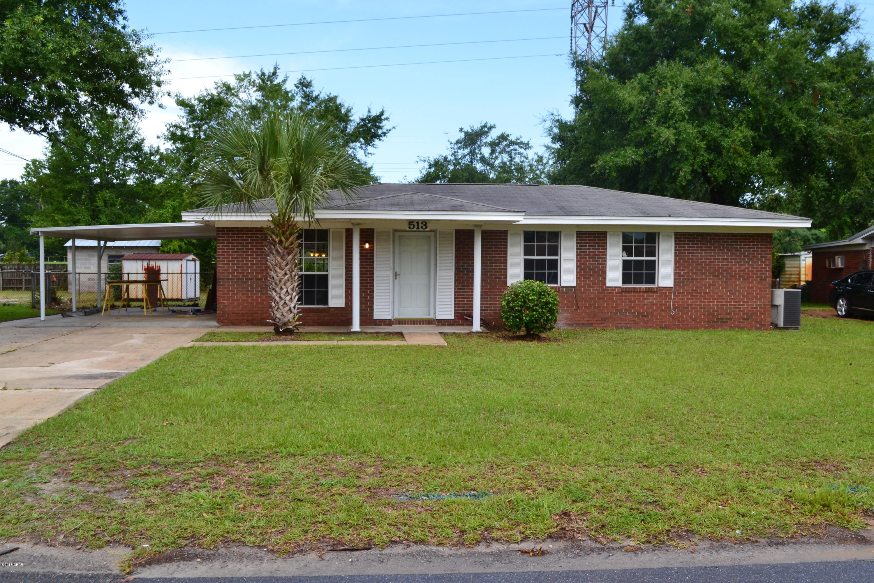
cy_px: 292
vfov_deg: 40.0
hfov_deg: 57.2
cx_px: 437
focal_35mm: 33
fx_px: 801
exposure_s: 1/200
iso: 400
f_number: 10
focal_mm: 22
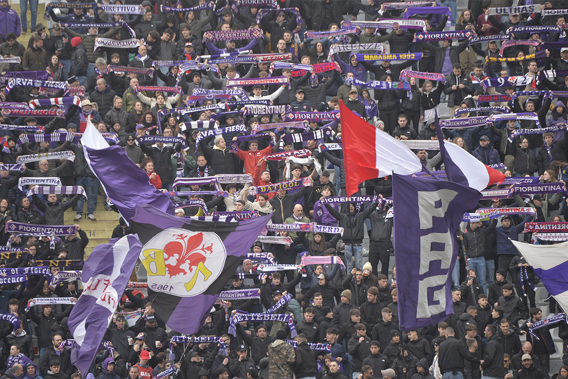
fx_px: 6311
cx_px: 284
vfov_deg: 3.4
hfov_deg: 5.2
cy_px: 190
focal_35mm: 400
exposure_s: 1/1000
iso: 1600
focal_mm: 400
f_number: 5.6
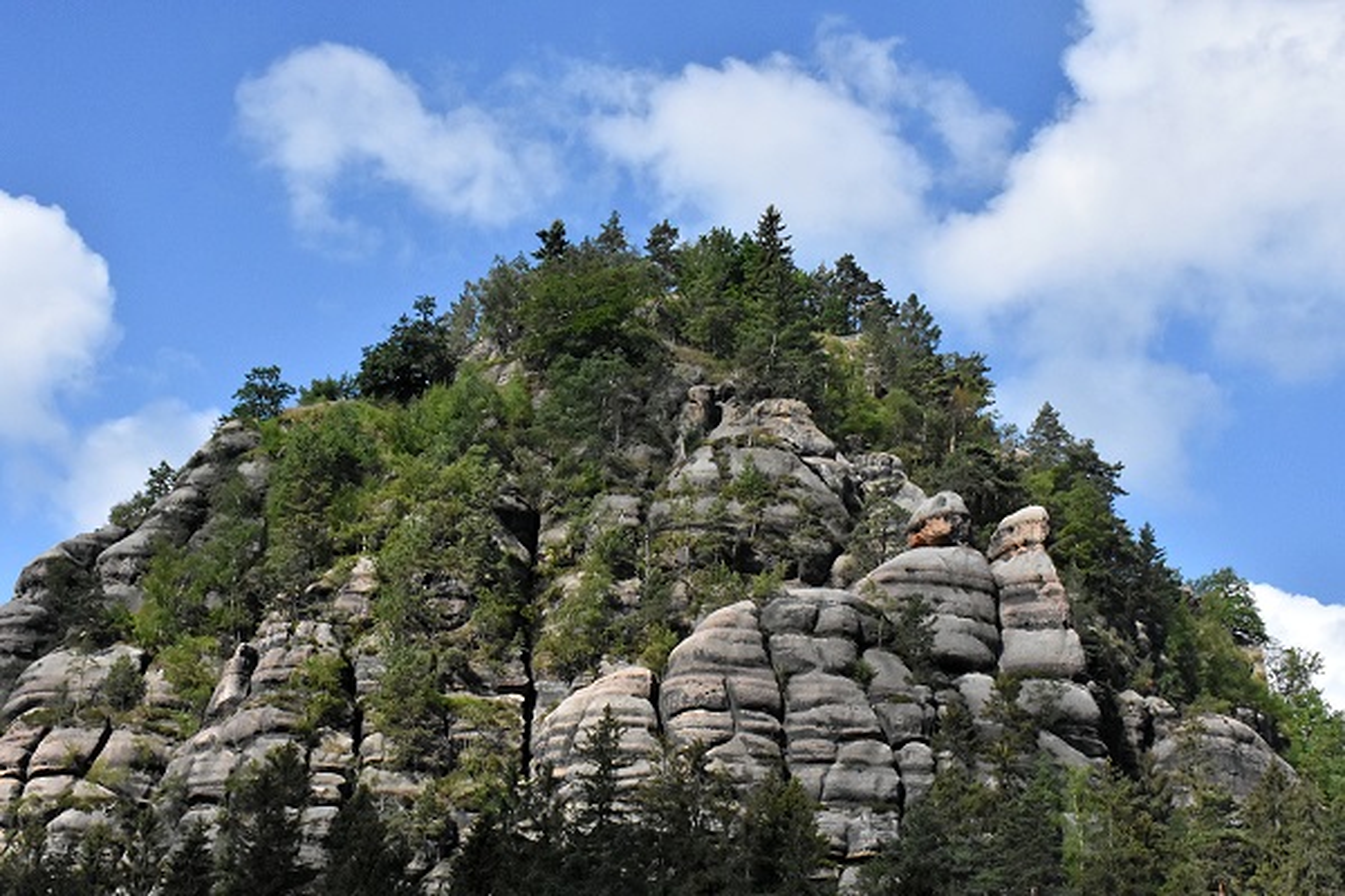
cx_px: 672
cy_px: 448
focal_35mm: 57
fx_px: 2129
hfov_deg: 35.1
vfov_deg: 23.8
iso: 3600
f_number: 10
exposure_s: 1/8000
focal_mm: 38
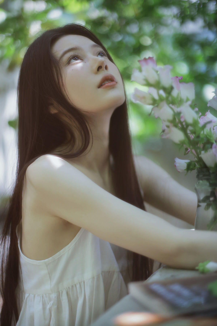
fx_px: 443
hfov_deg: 27.5
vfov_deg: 40.3
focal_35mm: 49
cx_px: 108
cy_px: 163
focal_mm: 50
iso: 1250
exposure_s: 1/2500
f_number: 1.4
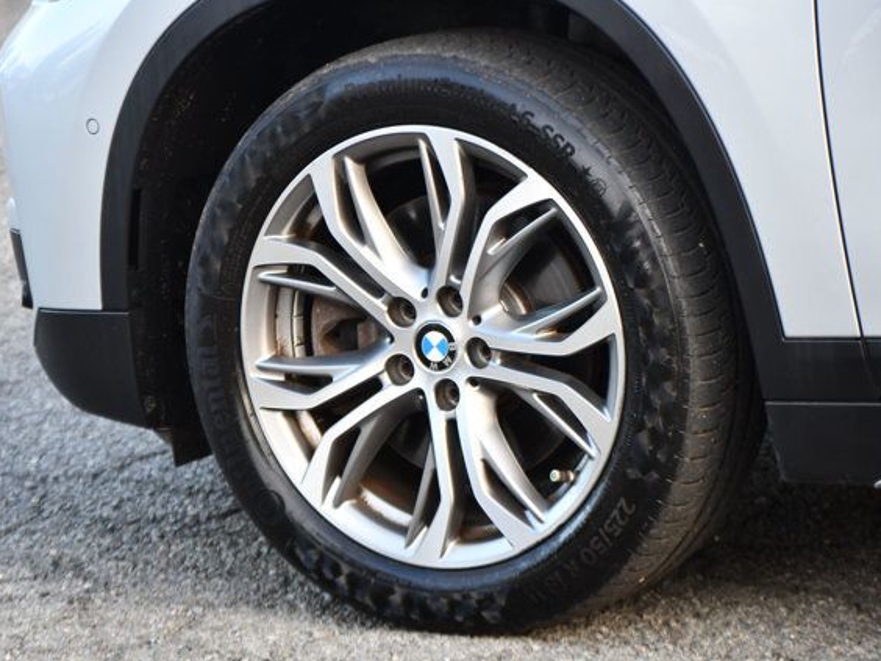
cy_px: 330
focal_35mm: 180
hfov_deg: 11.0
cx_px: 473
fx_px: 4581
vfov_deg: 8.2
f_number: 4.8
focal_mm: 110
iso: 800
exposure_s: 1/250
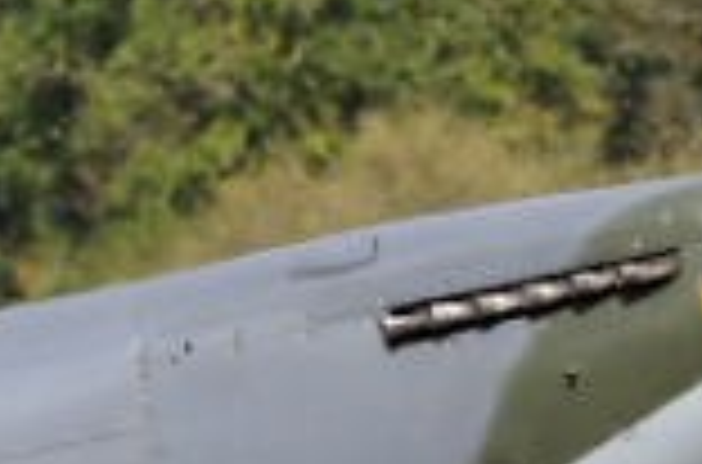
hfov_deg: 0.7
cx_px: 0
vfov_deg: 0.5
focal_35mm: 2893
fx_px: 56243
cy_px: 315
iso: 200
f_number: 10
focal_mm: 300
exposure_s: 1/400
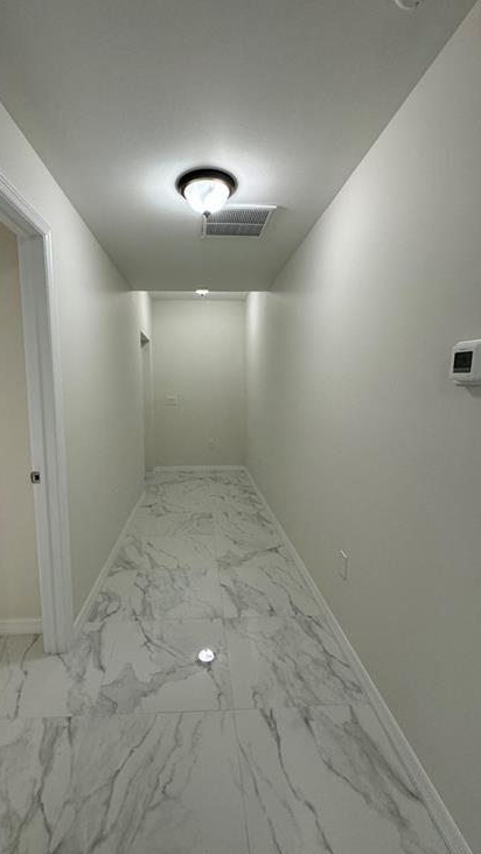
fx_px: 363
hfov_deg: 66.9
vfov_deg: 99.4
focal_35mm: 16
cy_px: 428
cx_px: 211
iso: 160
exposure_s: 1/120
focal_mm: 2.22
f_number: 2.2
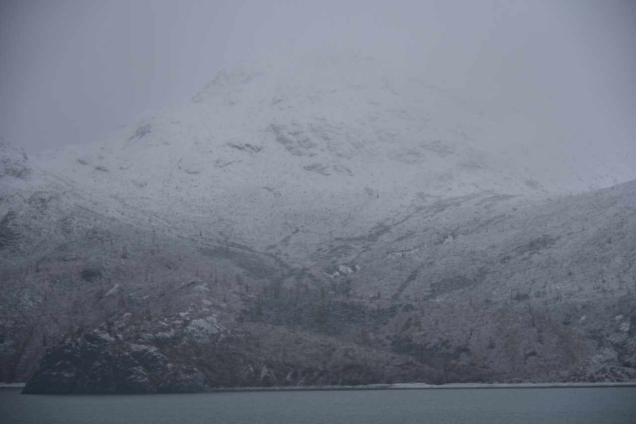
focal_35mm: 116
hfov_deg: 17.6
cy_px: 212
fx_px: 2050
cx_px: 318
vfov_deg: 11.8
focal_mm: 116
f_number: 6.3
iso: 100
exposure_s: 1/250
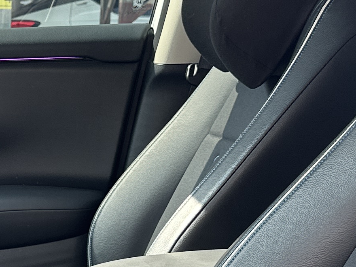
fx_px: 1131
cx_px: -86
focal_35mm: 110
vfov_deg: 13.3
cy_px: 255
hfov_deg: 17.0
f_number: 1.78
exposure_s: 1/172
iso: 80
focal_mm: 6.86
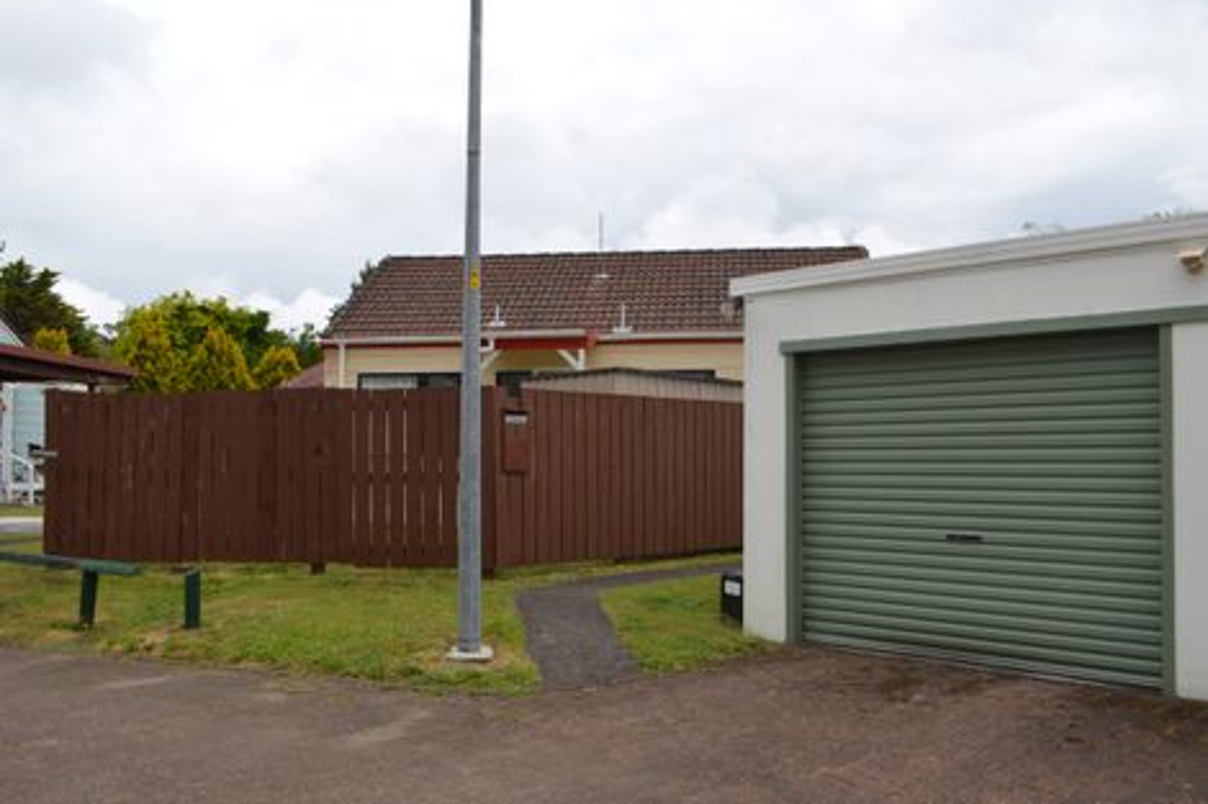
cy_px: 402
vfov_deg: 39.9
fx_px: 1107
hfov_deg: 57.2
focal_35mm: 33
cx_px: 604
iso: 100
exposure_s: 1/200
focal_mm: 22
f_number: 9
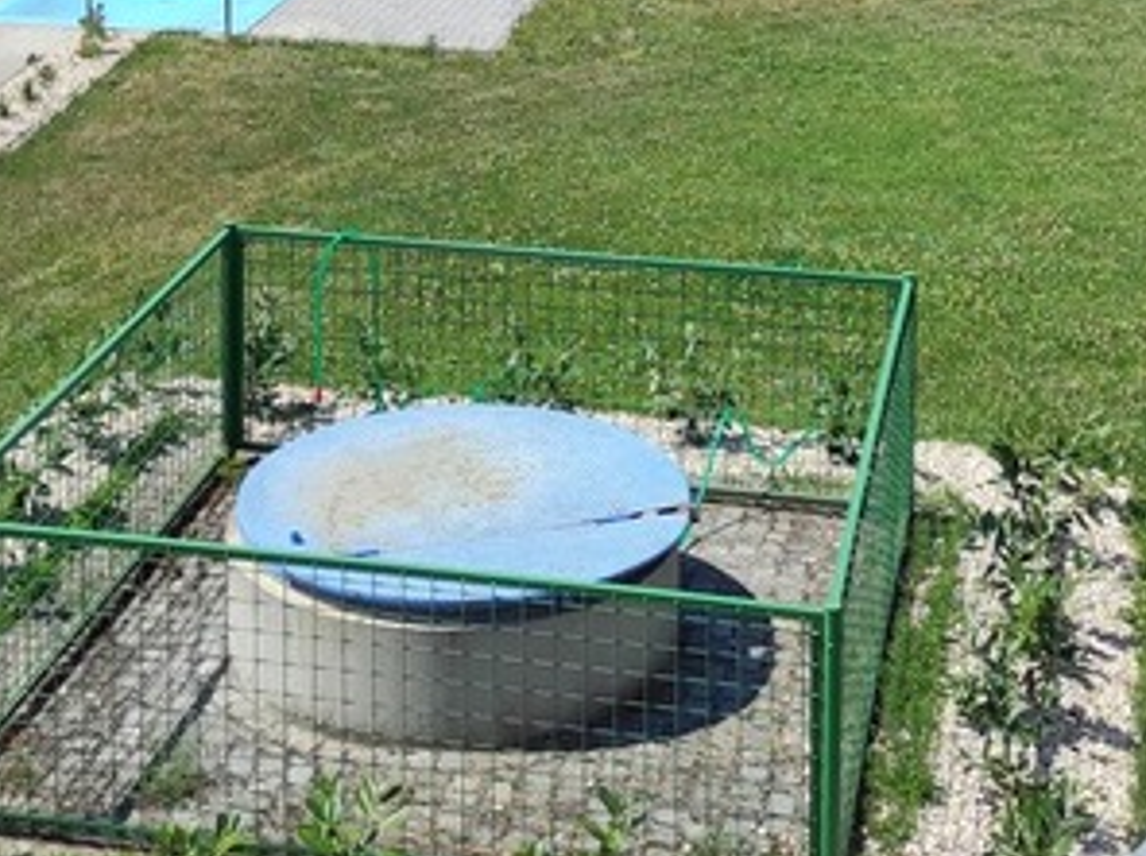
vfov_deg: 17.4
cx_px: 492
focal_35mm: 76
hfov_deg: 25.7
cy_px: -424
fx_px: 2512
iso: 100
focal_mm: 5.43
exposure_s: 1/1756
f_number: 1.89
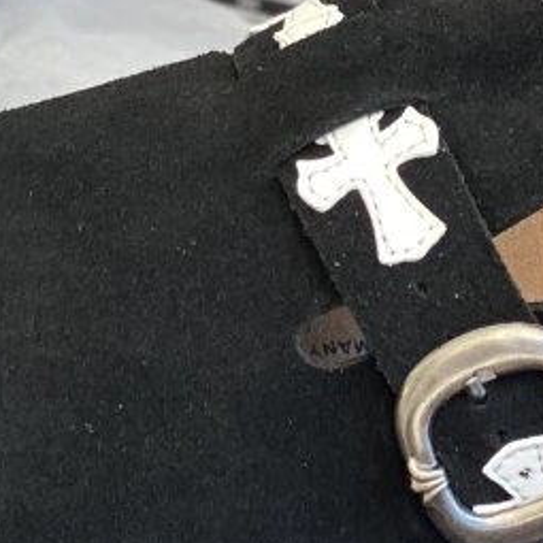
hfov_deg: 6.7
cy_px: -111
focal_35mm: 260
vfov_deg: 6.7
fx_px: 4614
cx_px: 0
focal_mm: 6
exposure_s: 1/122
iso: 40
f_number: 2
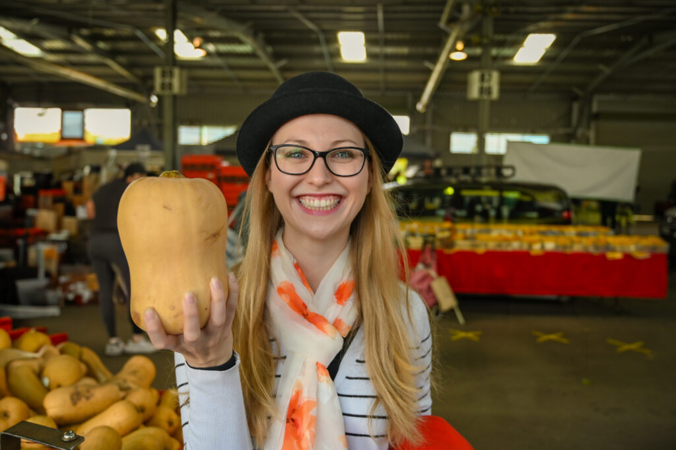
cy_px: 225
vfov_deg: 40.5
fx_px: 610
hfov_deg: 58.0
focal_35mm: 32
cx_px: 338
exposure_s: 1/400
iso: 500
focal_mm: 32.5
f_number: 4
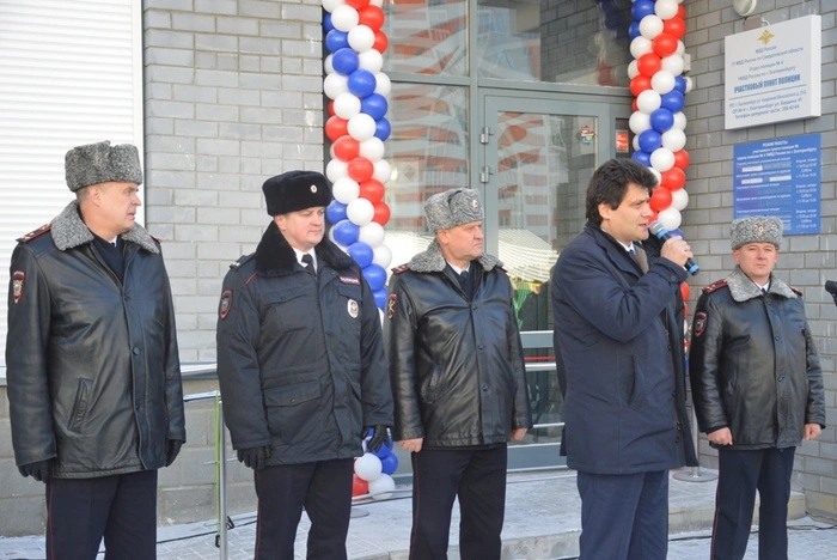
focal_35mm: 57
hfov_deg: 35.0
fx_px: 1326
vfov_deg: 23.8
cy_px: 280
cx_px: 418
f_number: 4.5
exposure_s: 1/500
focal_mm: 38
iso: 900
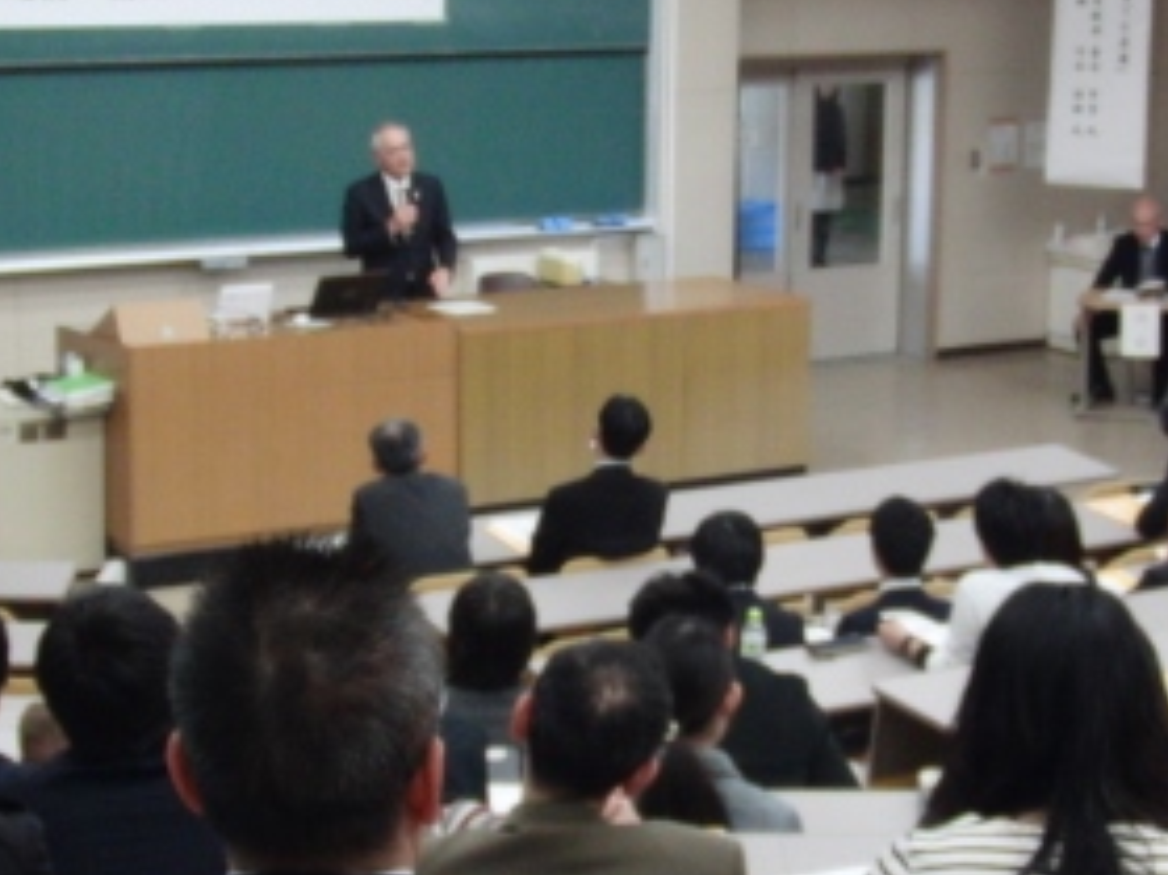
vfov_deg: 17.3
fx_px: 2867
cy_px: 377
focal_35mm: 85
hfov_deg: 23.0
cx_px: 641
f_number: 3.6
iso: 400
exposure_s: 1/80
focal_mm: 6.42
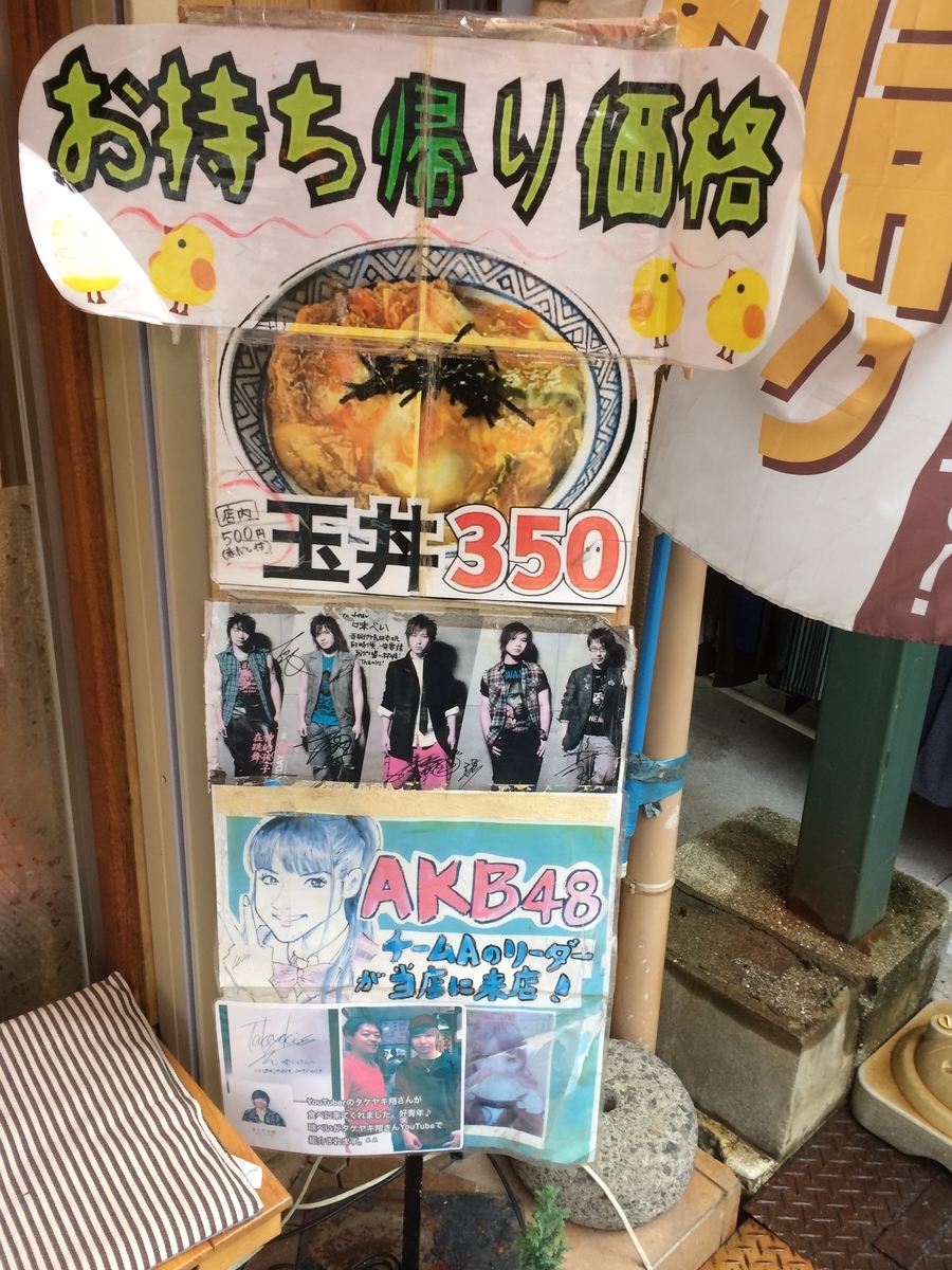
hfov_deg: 48.2
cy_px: 635
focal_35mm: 29
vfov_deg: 61.7
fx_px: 1063
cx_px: 476
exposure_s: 1/30
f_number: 2.2
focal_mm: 4.15
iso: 50
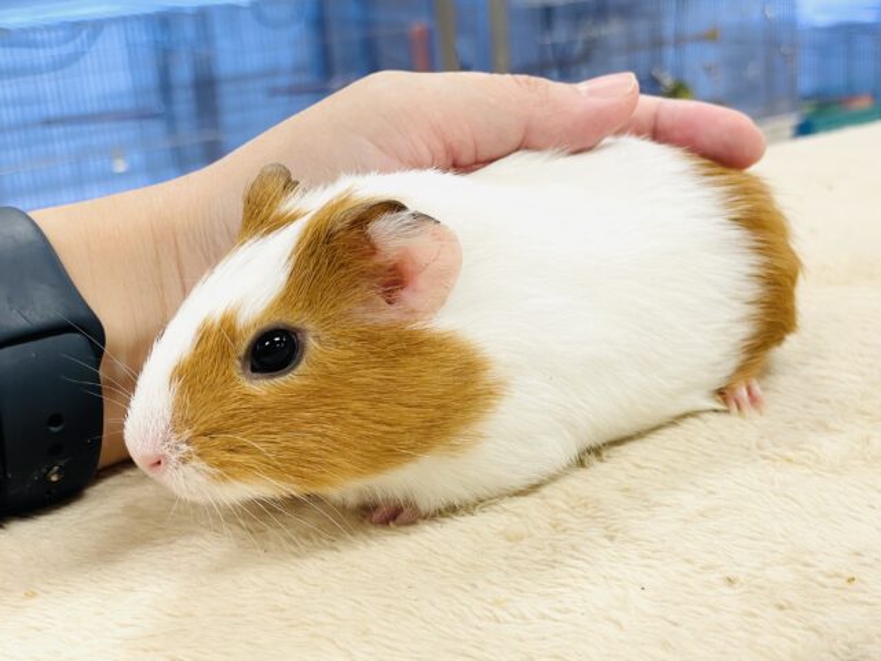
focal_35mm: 52
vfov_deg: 28.0
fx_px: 1323
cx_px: 440
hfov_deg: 36.8
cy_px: 330
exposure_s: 1/99
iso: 80
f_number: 2
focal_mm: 6
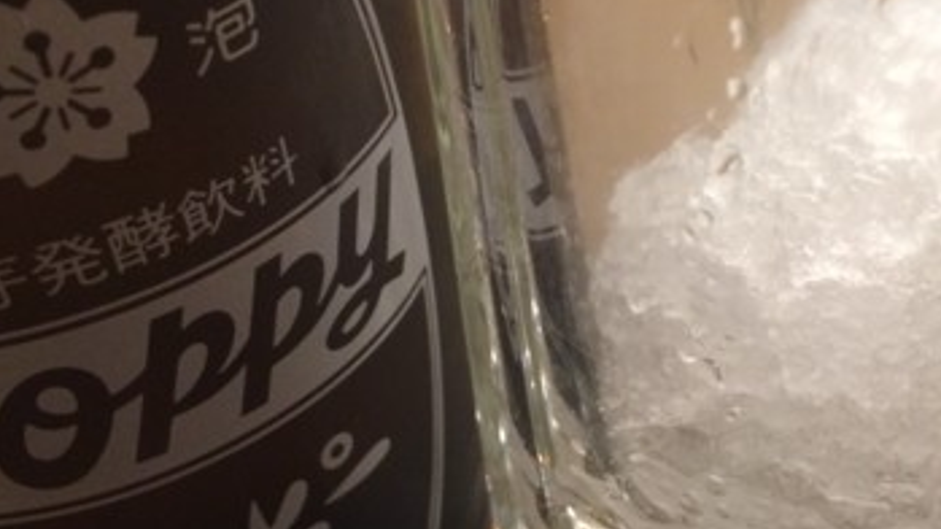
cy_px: 194
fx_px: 1497
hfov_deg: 34.7
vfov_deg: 20.0
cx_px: 596
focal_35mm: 60
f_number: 2.2
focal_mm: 4.12
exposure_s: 1/33
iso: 320
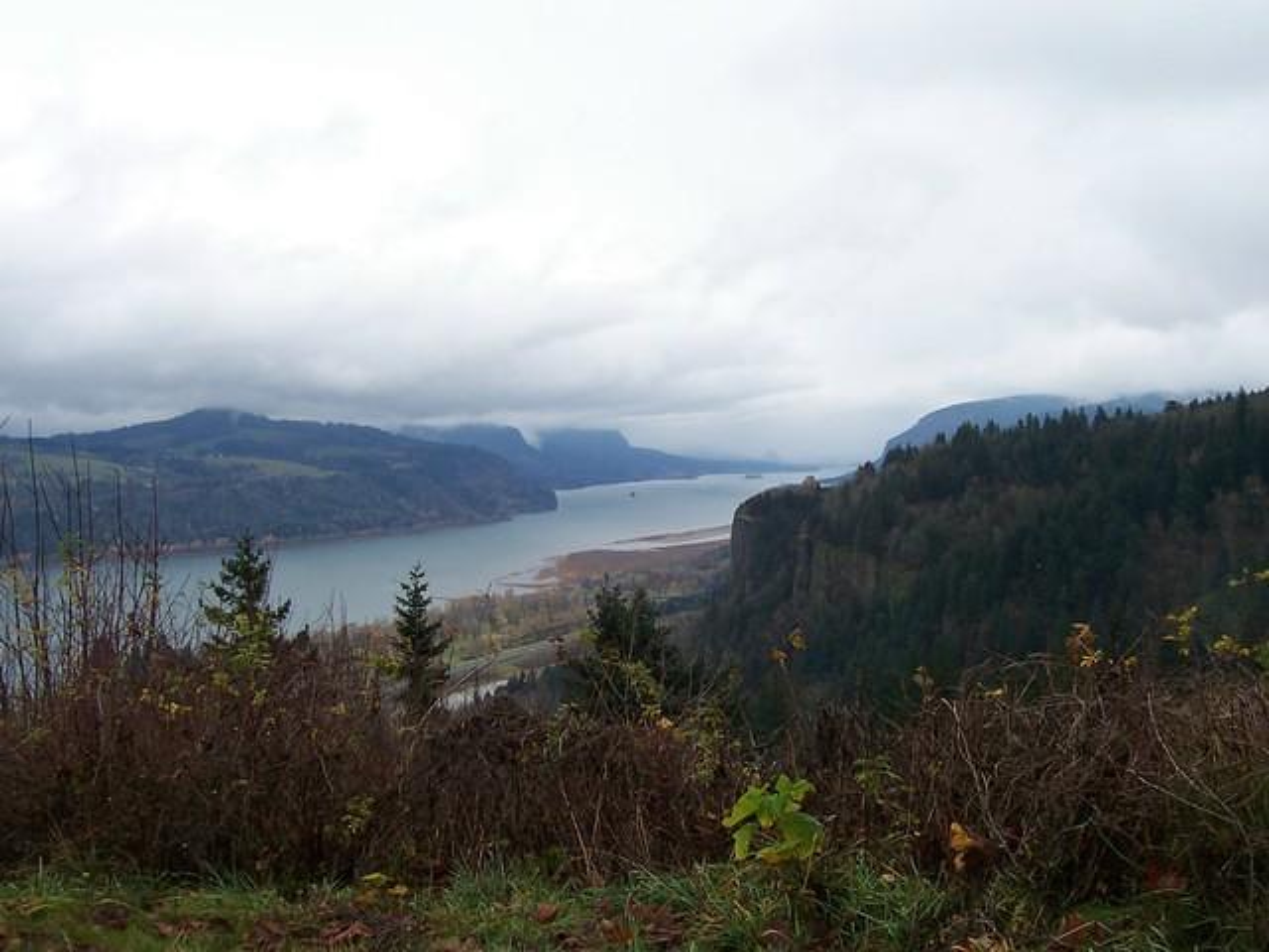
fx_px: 1356
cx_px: 634
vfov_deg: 38.7
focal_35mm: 37
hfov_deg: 50.1
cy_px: 476
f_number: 5.6
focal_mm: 5.6
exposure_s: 1/125
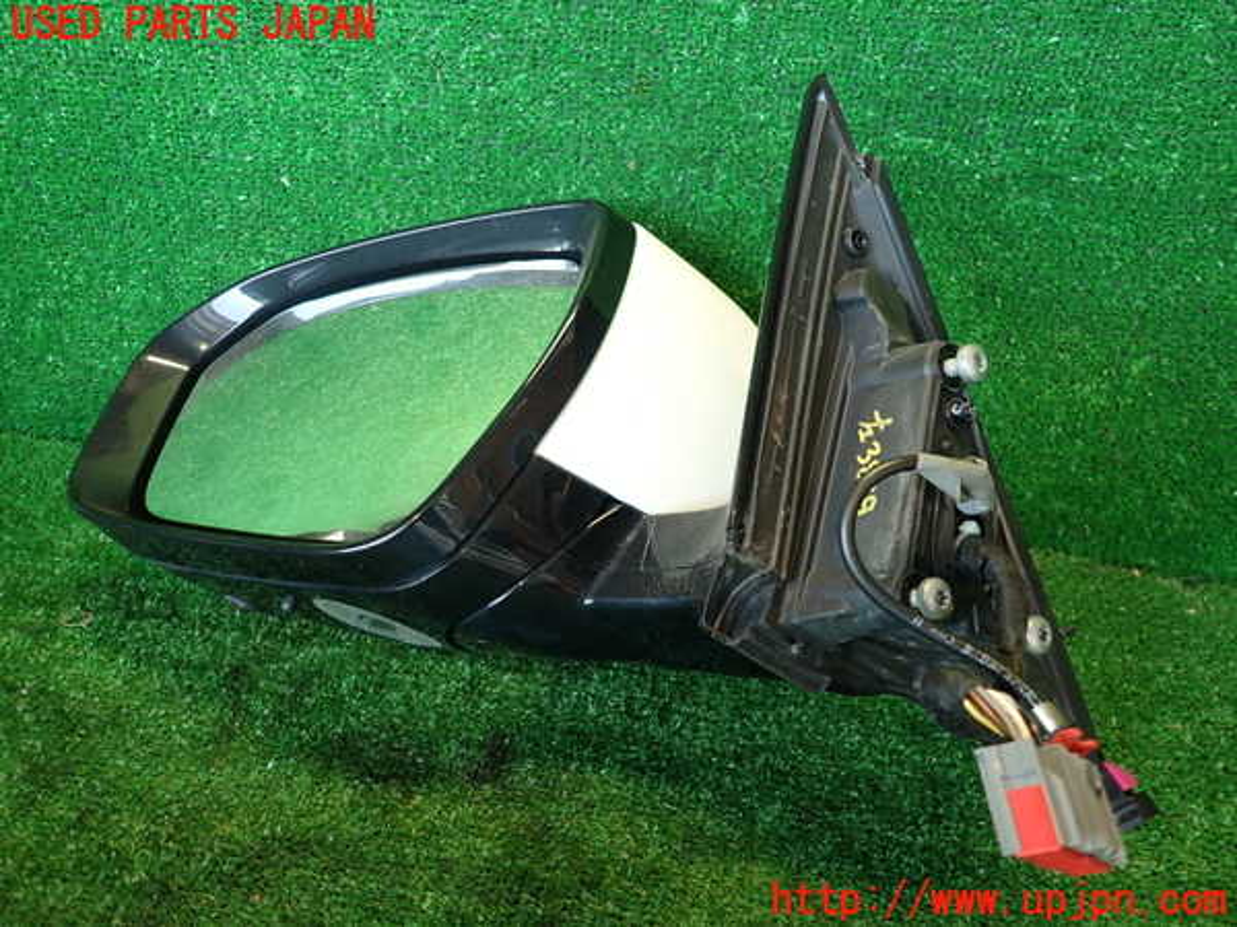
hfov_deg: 69.4
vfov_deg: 54.9
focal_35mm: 25
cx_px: 618
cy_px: 464
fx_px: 893
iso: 200
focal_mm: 4.5
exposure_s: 1/40
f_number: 2
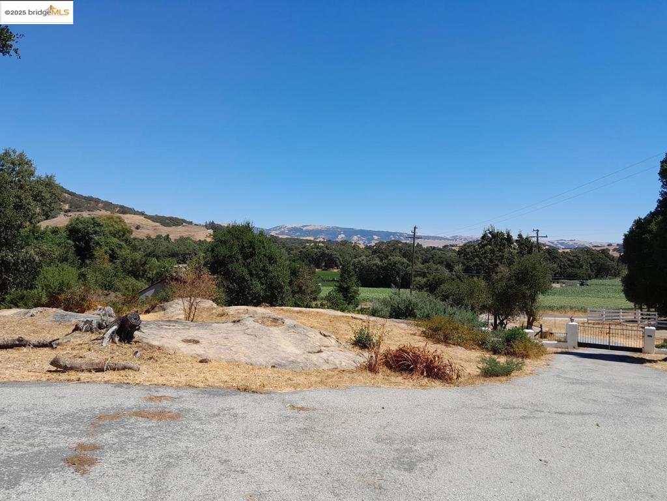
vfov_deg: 51.4
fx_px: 520
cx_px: 334
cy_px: 250
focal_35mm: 27
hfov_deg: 65.3
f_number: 1.8
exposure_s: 1/502
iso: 40
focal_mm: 4
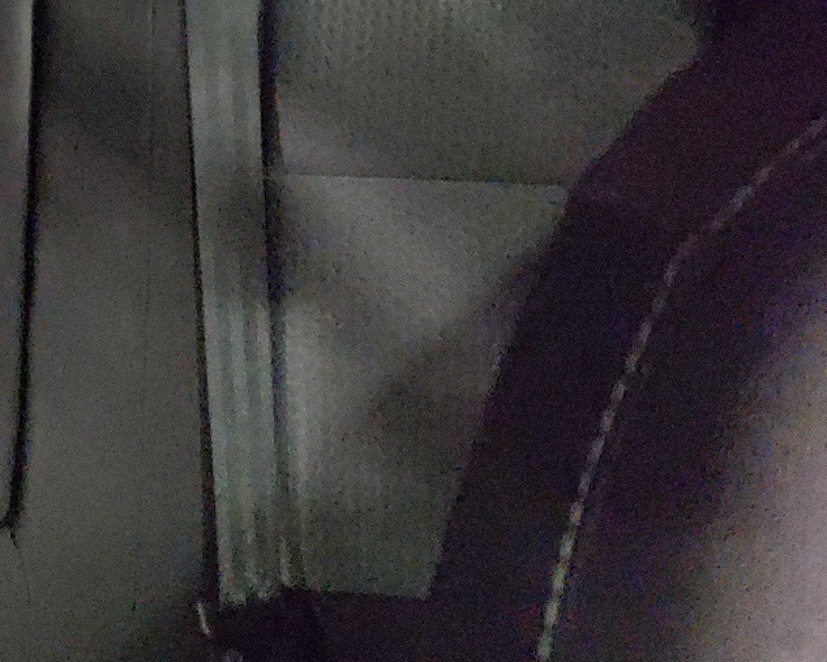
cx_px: -171
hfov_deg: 26.3
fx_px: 1567
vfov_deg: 23.5
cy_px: 138
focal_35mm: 64
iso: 2063
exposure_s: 1/24
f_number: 1.5
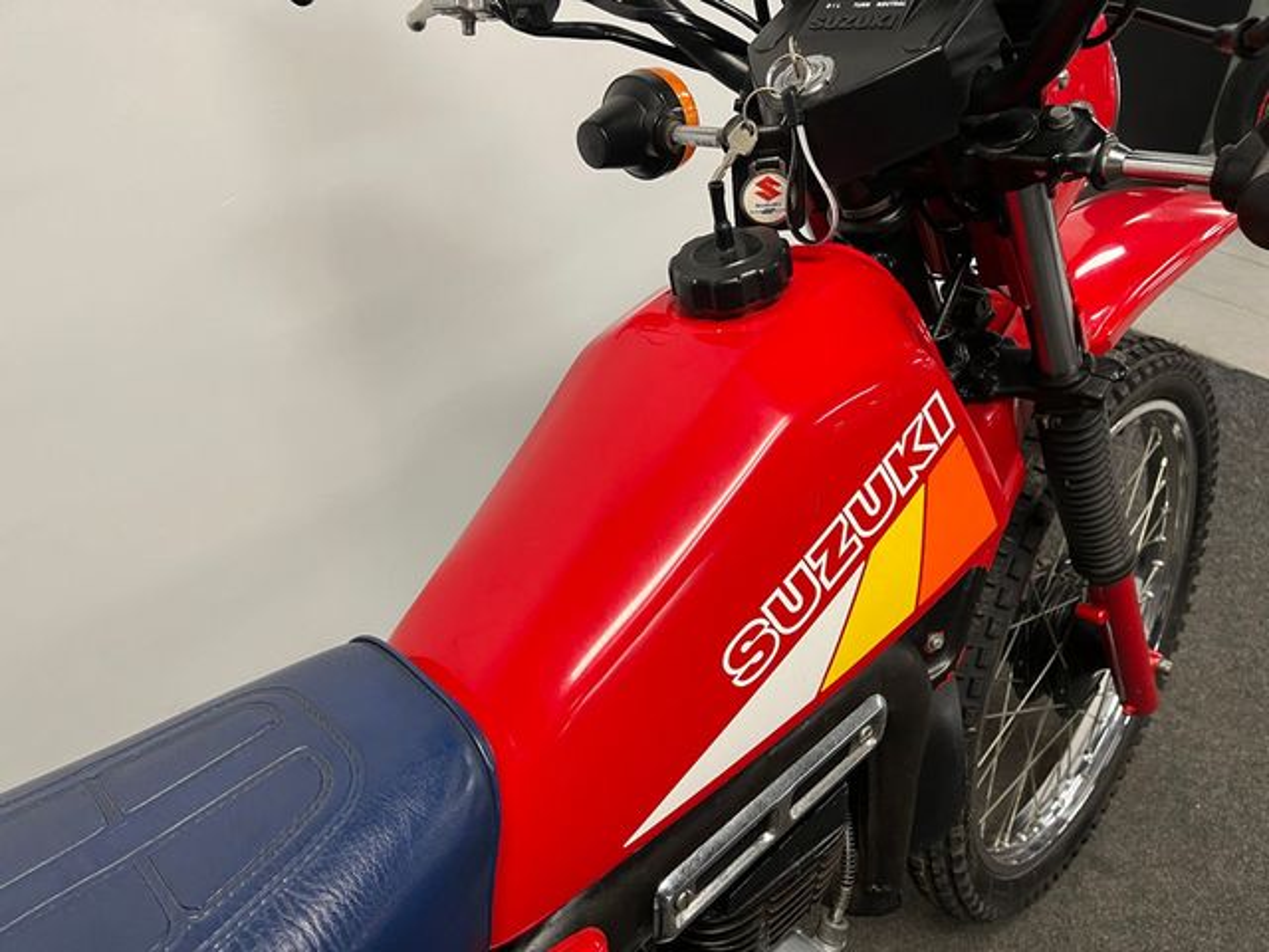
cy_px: 476
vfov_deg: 53.1
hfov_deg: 67.3
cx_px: 634
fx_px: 953
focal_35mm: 26
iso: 100
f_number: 1.6
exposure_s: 1/50
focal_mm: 5.1
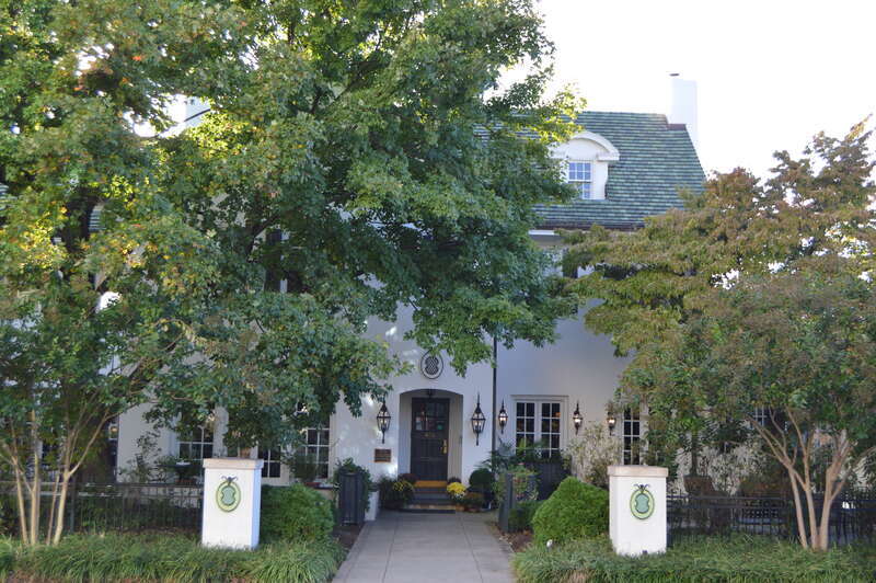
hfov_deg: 42.4
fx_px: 1131
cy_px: 292
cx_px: 438
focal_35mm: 46
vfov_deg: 28.9
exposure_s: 1/125
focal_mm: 31
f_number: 5.6
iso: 160
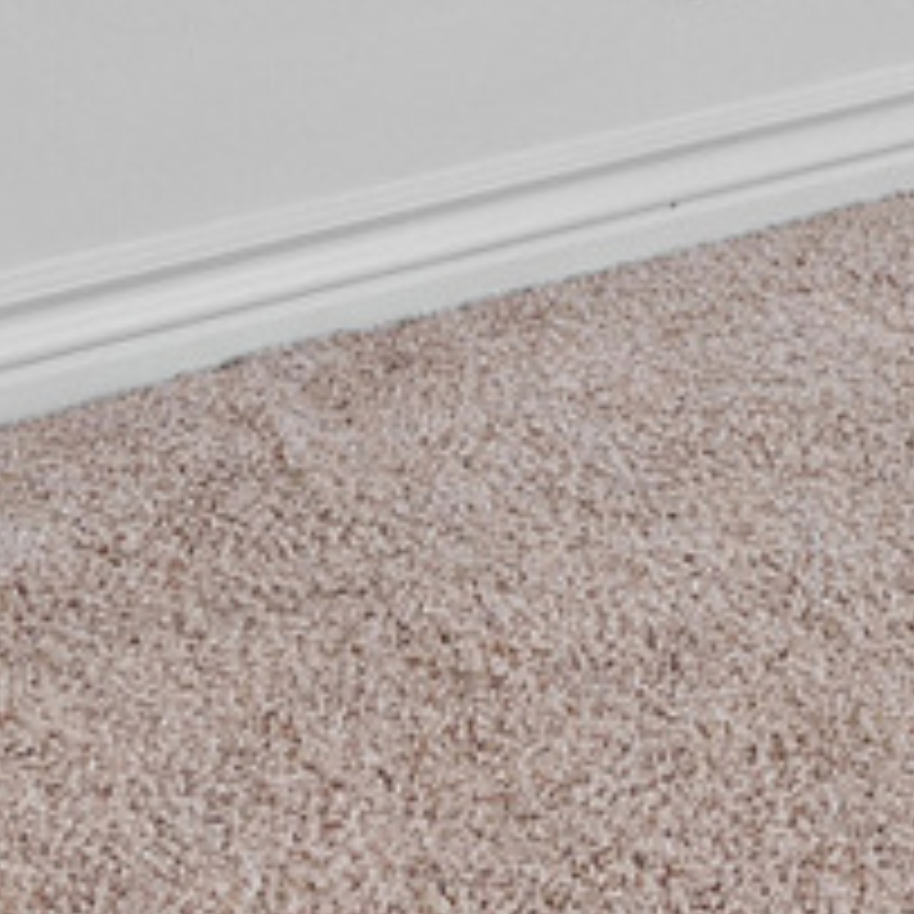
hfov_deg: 11.7
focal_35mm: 120
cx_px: 2251
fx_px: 3585
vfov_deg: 11.8
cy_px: -1294
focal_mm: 14
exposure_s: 1/15
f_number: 8
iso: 500
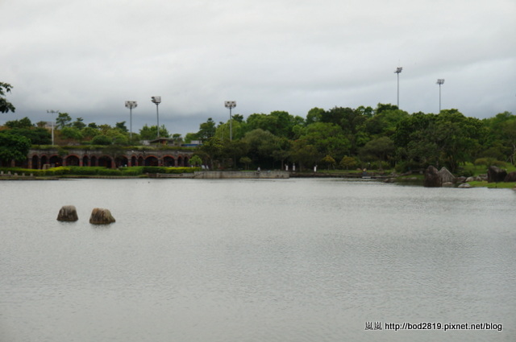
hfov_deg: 27.6
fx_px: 1052
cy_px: 171
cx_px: 258
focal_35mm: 74
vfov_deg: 18.5
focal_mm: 49
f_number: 9
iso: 200
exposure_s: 1/80
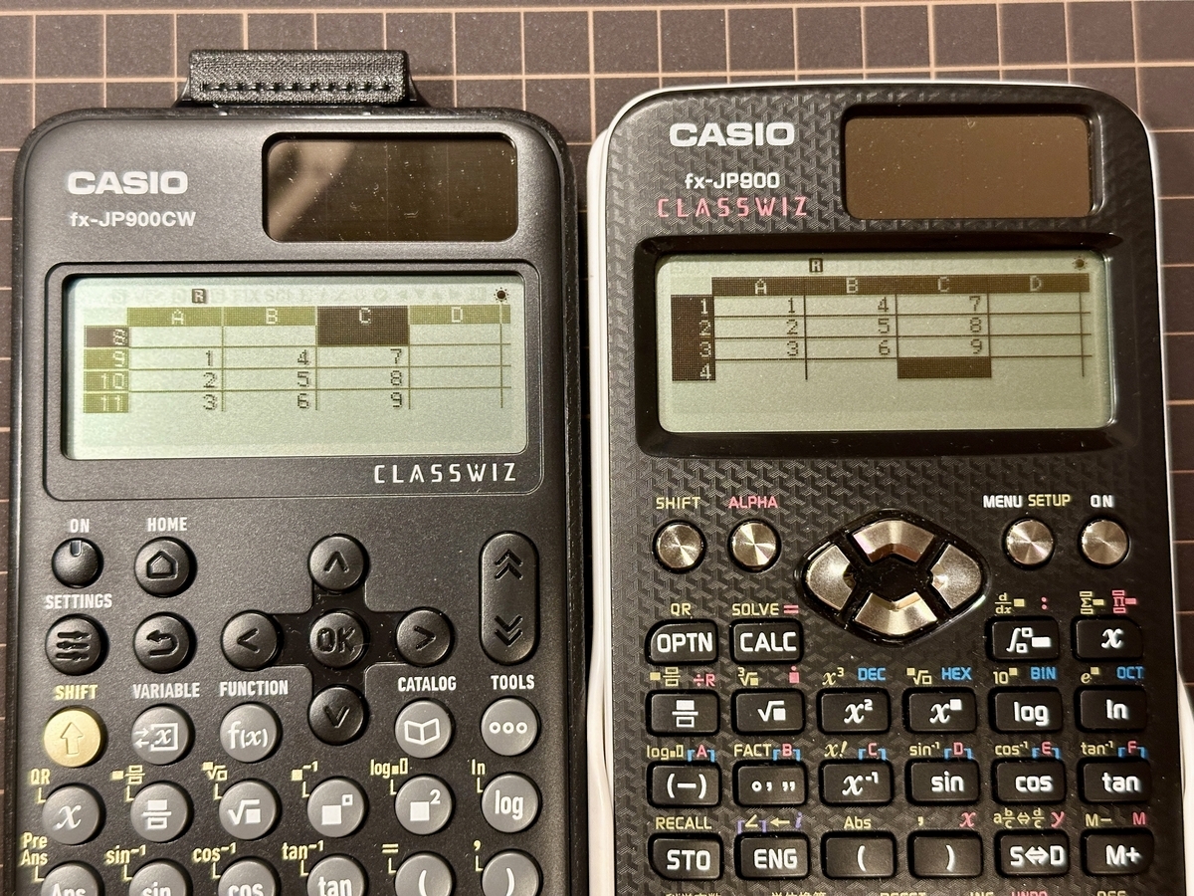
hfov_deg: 39.7
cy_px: 448
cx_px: 597
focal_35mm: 48
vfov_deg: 30.3
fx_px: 1656
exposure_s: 1/60
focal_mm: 6.86
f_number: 1.78
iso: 250
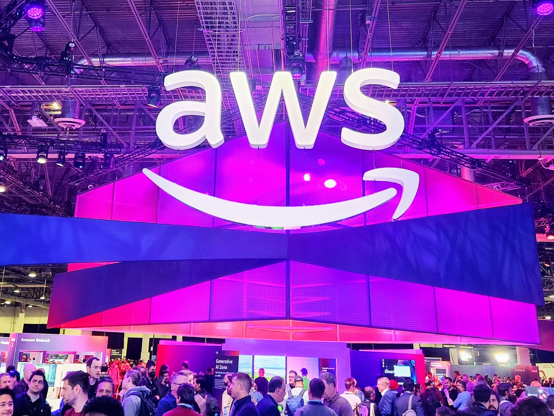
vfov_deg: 58.9
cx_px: 277
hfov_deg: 73.9
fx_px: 368
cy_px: 208
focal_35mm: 23
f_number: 1.8
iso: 800
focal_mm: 5.4
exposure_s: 1/120
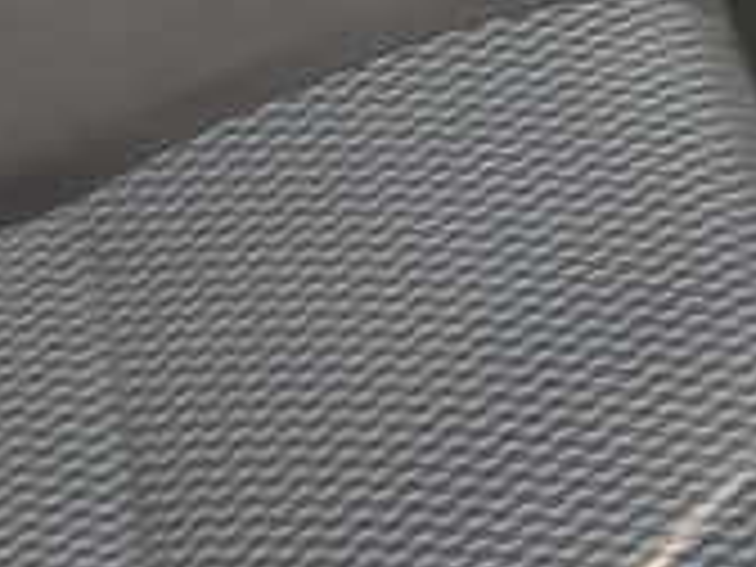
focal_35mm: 171
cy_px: -436
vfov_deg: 8.4
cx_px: 198
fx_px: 3735
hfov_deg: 11.5
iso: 32
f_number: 1.8
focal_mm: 3.99
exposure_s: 1/45
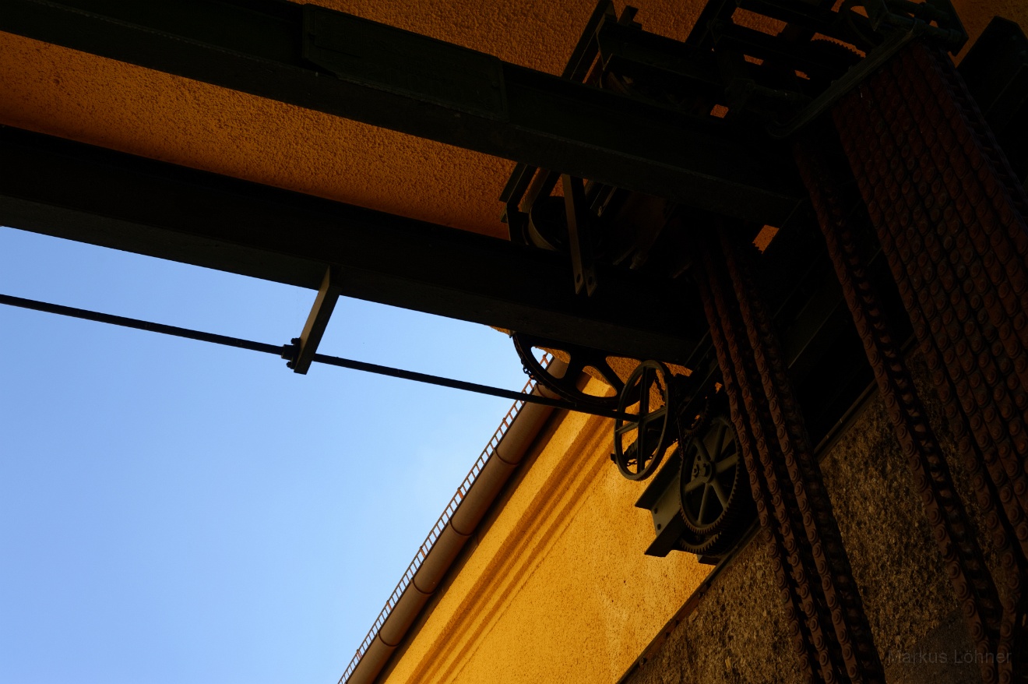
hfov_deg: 39.6
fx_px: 1427
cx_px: 514
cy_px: 342
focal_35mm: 50
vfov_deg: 27.0
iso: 200
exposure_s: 1/250
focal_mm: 50
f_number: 8
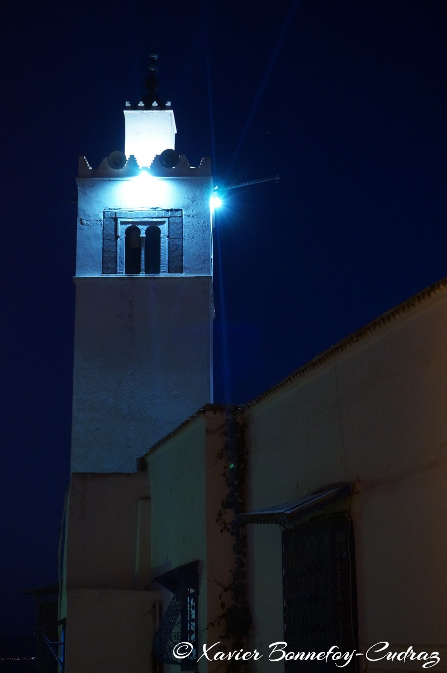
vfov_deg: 33.4
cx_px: 224
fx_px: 1120
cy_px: 336
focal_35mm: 60
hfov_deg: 22.6
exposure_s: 1/13
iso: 1600
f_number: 5.6
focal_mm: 40
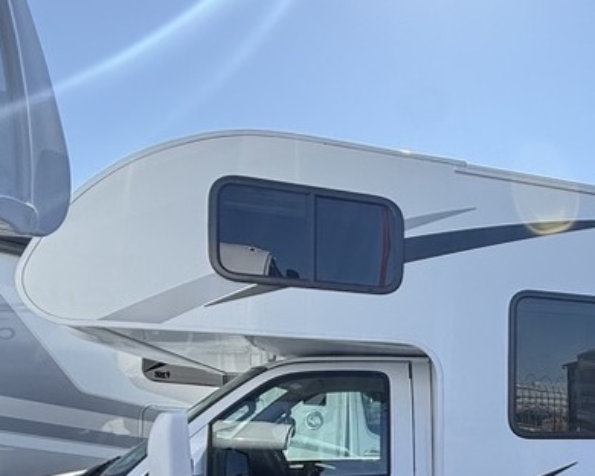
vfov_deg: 38.9
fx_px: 616
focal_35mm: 35
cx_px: 613
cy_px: 438
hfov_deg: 43.2
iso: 50
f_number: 2.2
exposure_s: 1/876
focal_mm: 2.22
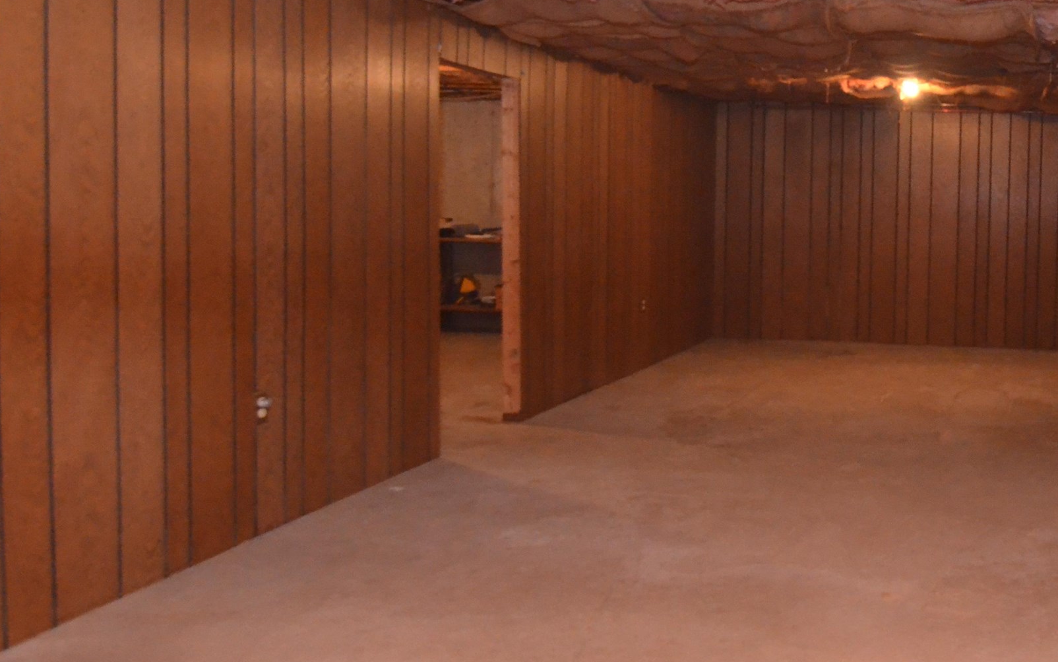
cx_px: 923
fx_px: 1095
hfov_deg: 47.1
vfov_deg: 33.5
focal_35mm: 38
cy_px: 250
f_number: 4
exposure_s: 1/60
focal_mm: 13
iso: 3200
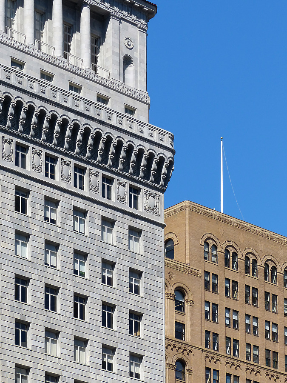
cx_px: 144
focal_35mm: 165
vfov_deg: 12.0
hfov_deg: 9.0
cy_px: 192
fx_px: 1824
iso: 100
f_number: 4
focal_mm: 29.6
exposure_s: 1/1300
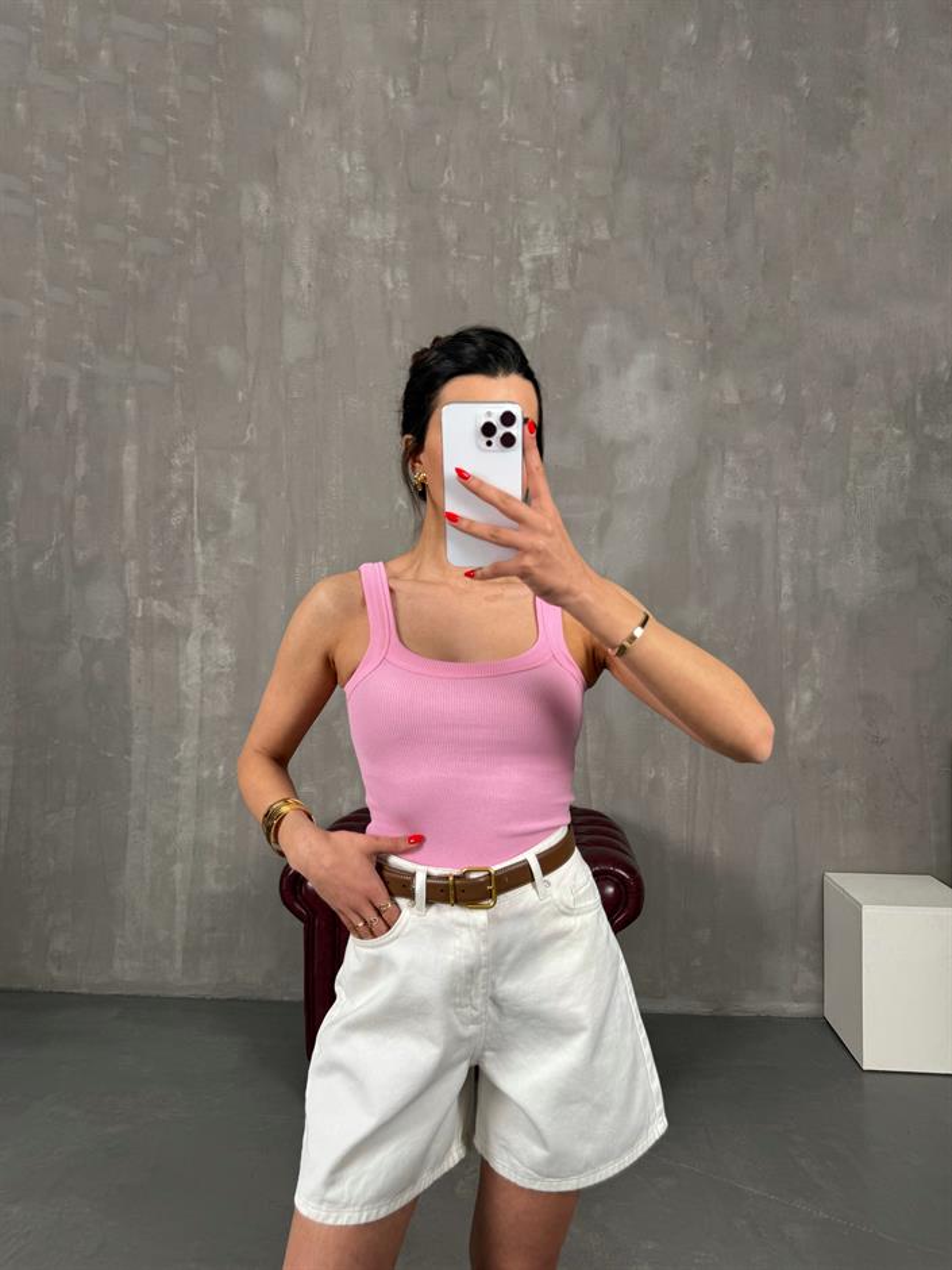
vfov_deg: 71.6
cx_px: 476
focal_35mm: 24
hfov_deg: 56.8
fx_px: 880
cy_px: 635
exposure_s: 1/121
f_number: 1.78
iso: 80
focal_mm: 6.76
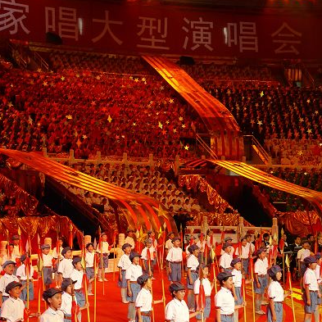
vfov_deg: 24.0
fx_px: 758
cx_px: 160
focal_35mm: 72
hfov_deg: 24.0
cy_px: 185
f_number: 2.8
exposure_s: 1/60
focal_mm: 12.8
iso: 400
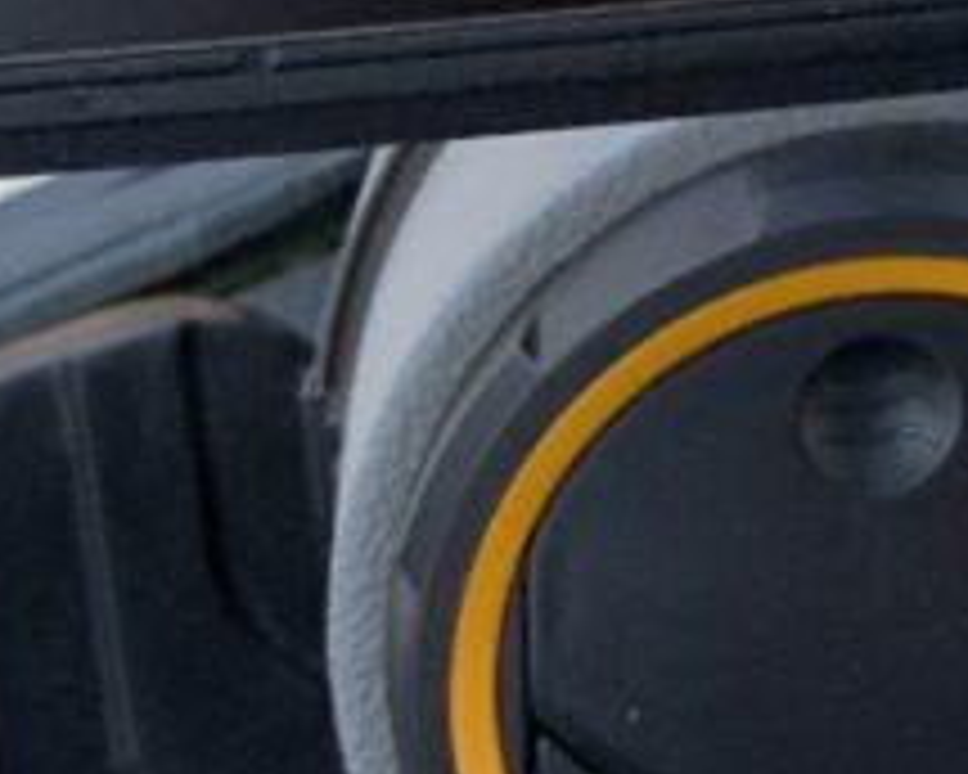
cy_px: -940
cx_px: 1832
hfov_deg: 12.8
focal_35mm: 135
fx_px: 3868
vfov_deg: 10.2
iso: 16
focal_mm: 3
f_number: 1.8
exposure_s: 1/242
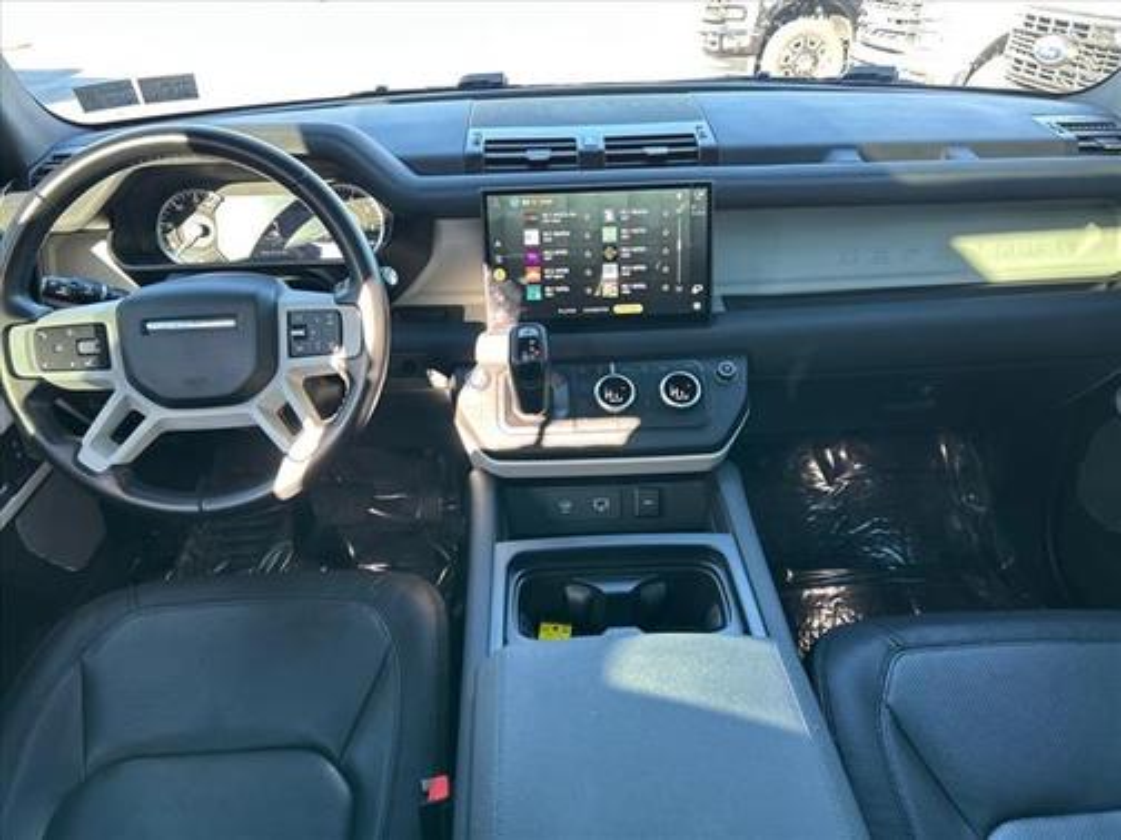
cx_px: 560
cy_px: 420
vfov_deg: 53.1
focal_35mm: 26
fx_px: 842
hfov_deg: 67.3
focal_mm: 5.7
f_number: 1.5
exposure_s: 1/98
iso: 125
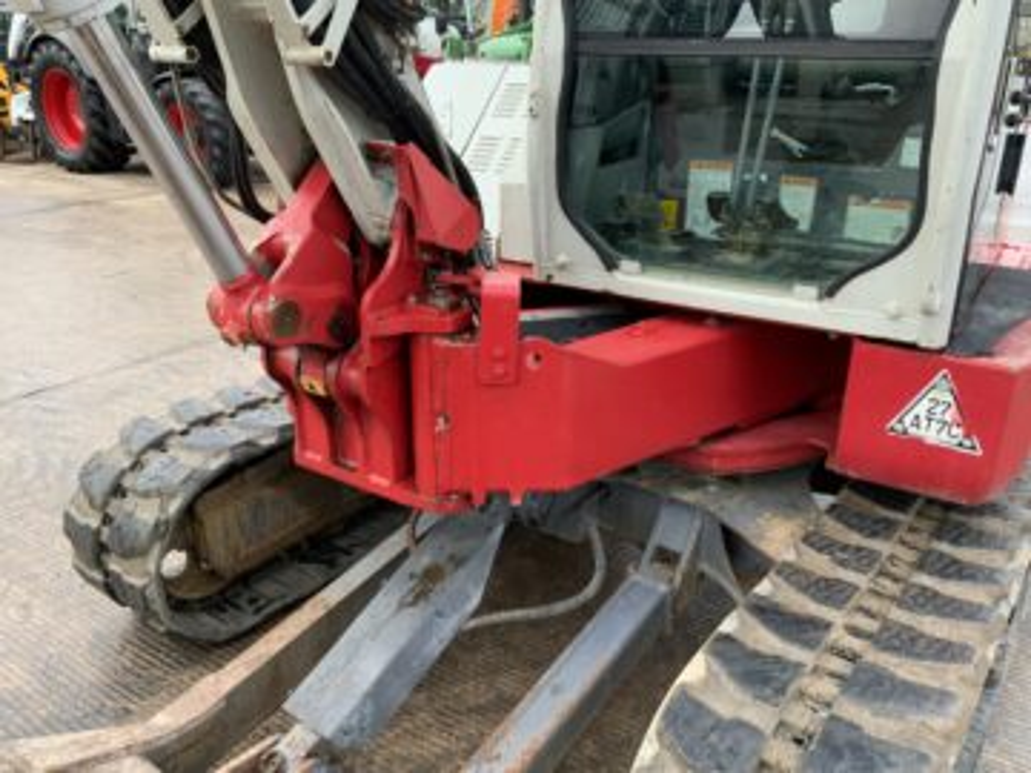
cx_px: 516
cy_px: 386
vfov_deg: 48.2
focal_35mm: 29
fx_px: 864
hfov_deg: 61.7
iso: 32
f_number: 1.8
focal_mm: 3
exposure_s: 1/122
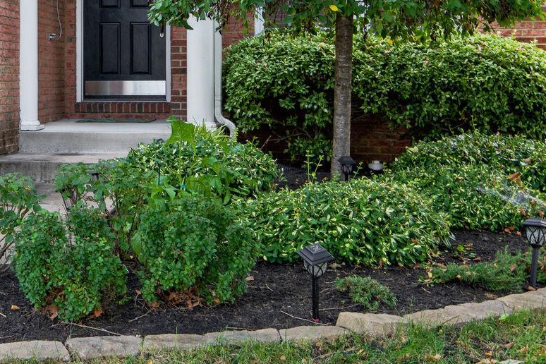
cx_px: 105
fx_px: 1016
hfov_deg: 29.4
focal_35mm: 67
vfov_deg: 20.2
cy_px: 101
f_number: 8
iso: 200
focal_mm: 30
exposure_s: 1/40
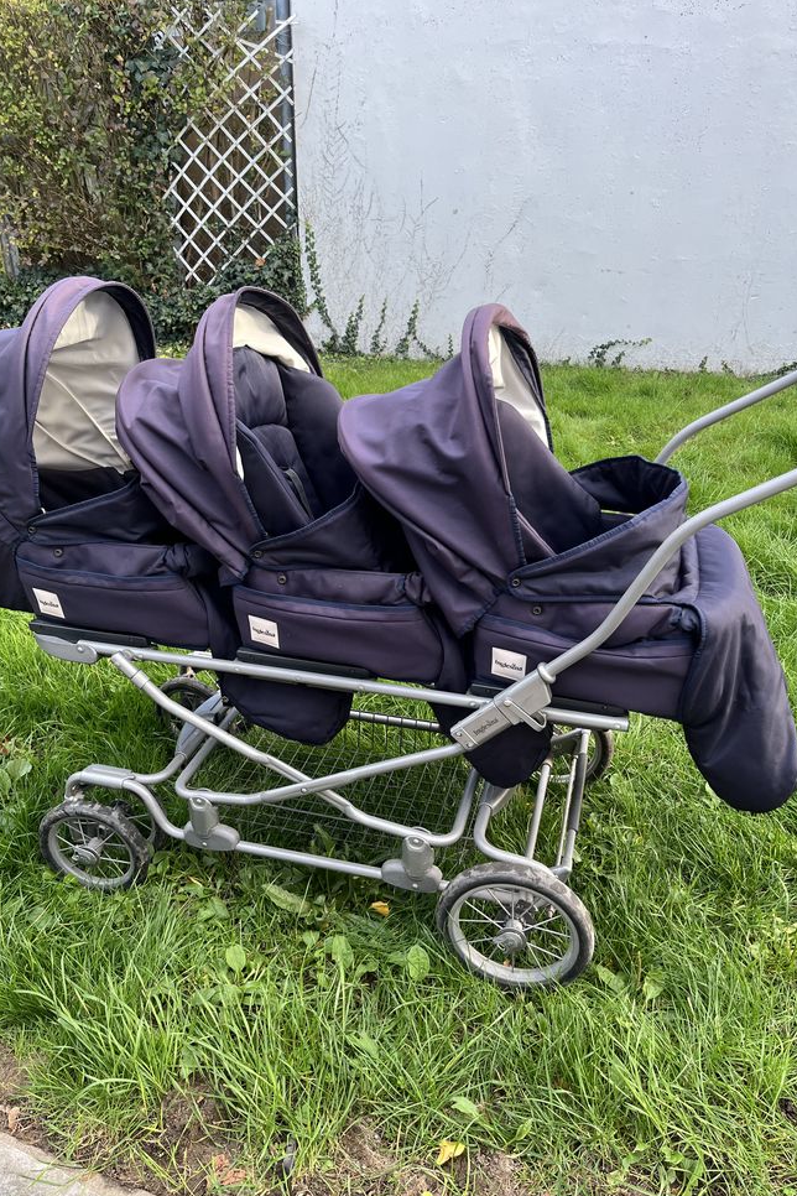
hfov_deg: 46.3
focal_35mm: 28
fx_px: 930
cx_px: 354
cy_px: 596
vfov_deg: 65.5
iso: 40
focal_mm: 5.1
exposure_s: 1/122
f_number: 1.6
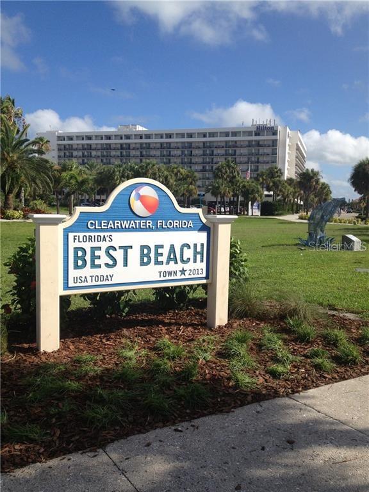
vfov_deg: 52.6
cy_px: 246
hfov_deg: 40.7
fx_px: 497
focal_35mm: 35
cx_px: 184
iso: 50
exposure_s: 1/1972
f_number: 2.4
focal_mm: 4.28
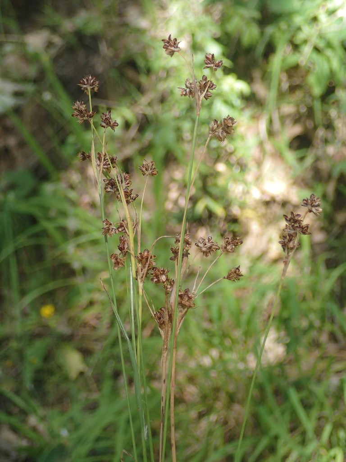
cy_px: 231
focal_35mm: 74
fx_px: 986
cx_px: 173
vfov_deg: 26.3
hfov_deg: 19.9
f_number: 4.2
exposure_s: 1/320
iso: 400
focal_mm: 13.47
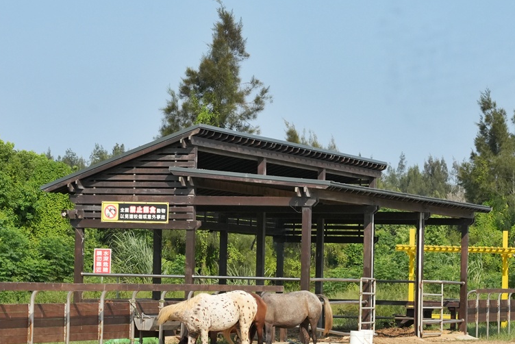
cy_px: 224
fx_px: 2046
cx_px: 253
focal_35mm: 143
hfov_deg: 14.3
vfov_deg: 9.6
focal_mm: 70
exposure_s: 1/3200
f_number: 10
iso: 2500
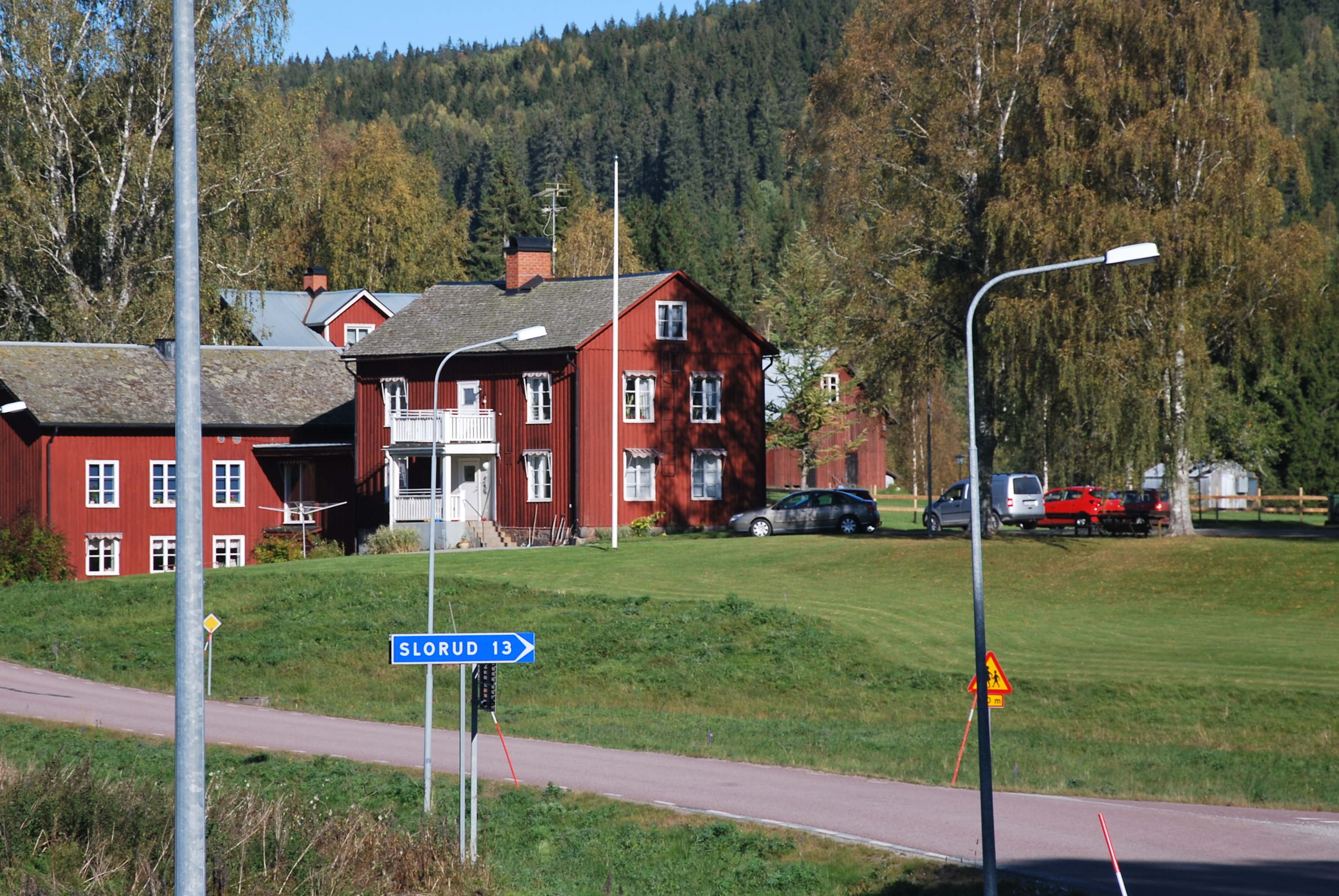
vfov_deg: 7.6
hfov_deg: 11.4
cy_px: 386
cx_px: 605
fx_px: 6702
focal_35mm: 180
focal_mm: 92
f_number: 5.6
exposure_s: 1/500
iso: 100
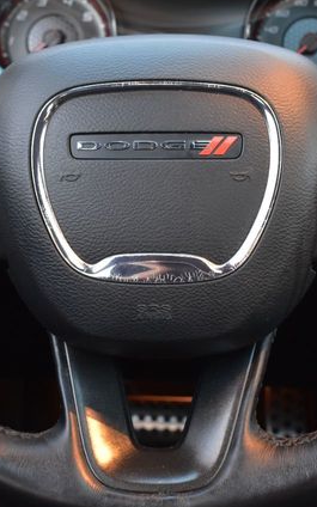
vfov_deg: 35.2
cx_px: 172
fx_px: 799
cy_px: 254
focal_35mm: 58
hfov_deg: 22.4
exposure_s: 1/15
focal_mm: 25
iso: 1600
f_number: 5.6
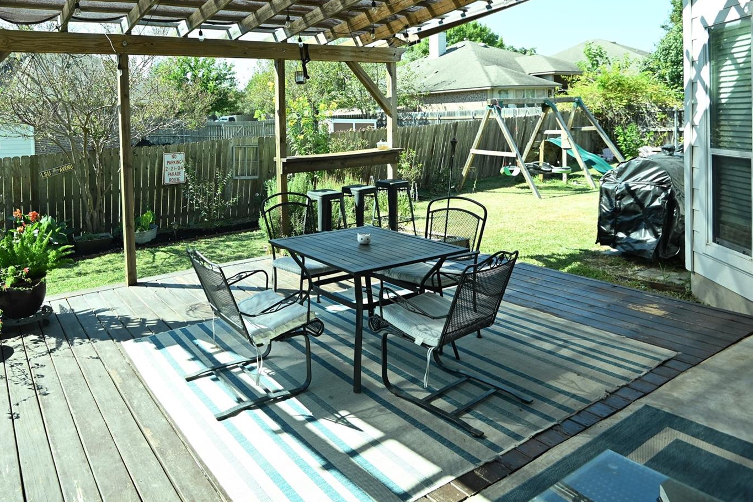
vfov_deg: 51.2
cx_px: 250
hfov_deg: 71.6
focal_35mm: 24
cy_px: 135
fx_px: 502
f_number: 4
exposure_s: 1/1250
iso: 500
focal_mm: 16
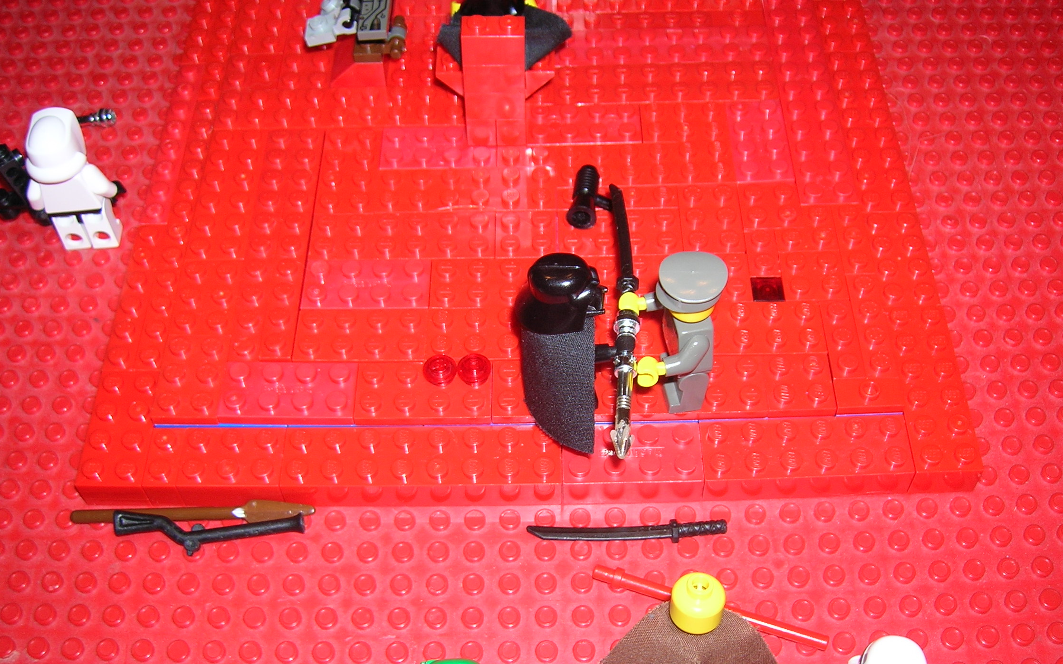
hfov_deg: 50.4
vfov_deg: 32.7
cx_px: 540
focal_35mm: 39
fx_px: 1130
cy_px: 361
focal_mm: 6
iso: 50
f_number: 2.9
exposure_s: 1/60.1
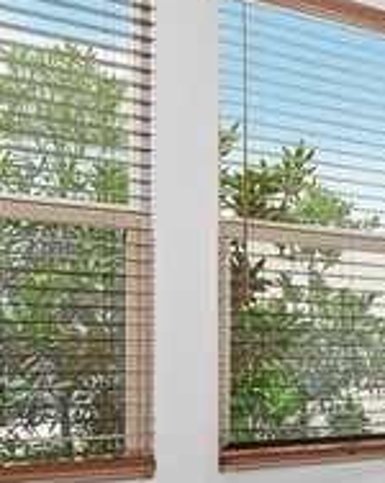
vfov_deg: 24.7
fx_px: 1084
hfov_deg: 17.2
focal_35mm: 76
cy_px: 378
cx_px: 647
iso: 800
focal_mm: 14
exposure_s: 1/200
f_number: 9
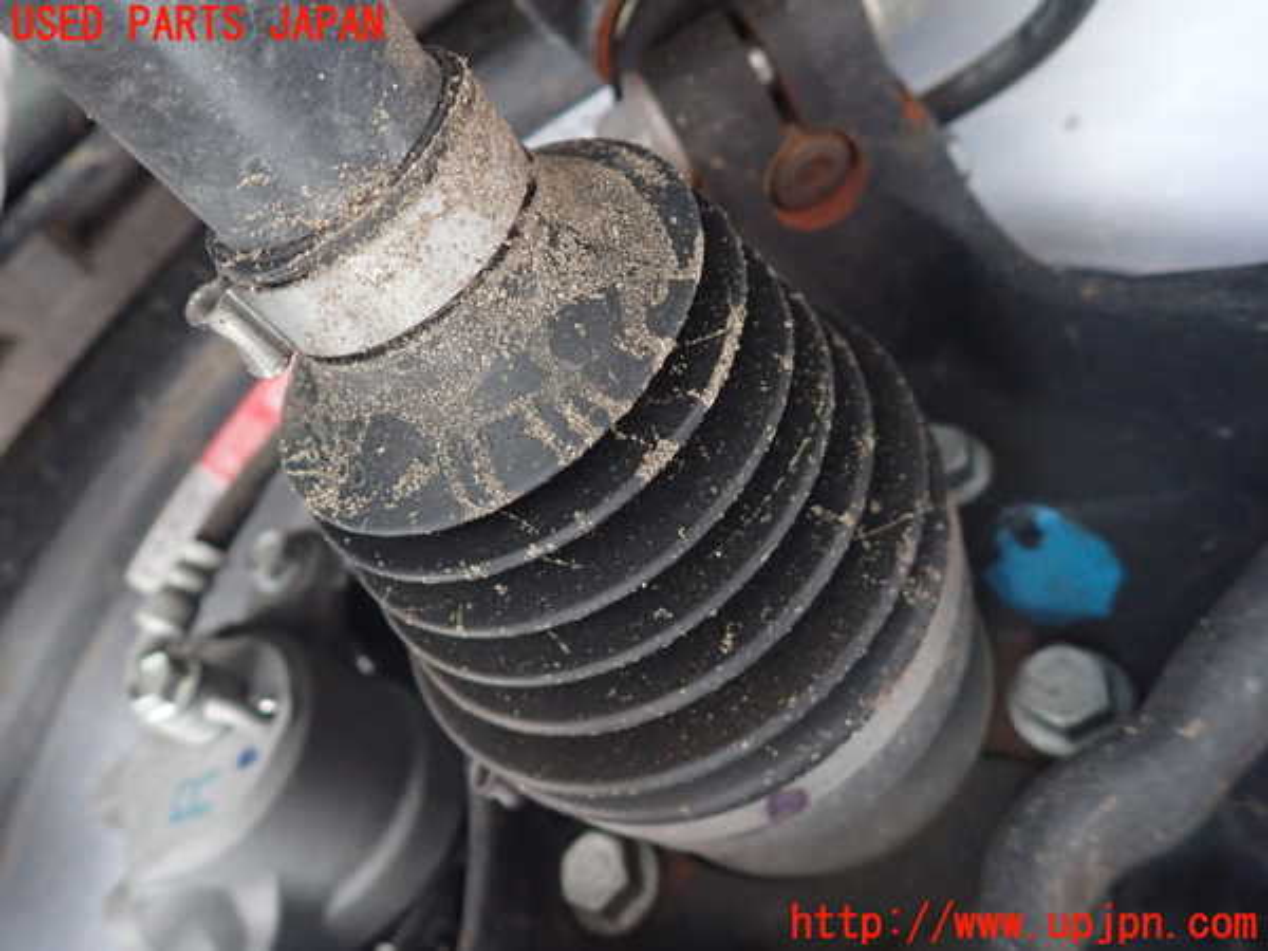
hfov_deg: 69.4
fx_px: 916
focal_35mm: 25
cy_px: 476
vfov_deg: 54.9
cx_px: 634
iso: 800
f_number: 2
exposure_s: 1/20
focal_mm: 4.5
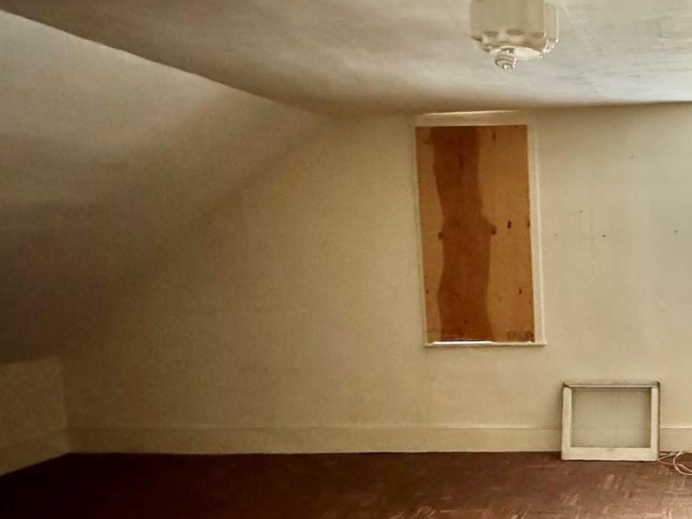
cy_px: 350
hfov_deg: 44.3
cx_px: 682
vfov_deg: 39.1
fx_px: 720
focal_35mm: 36
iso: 1250
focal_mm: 2.22
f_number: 2.2
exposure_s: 1/48
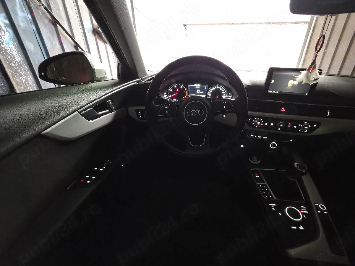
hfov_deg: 102.1
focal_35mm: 14
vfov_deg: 85.6
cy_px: 138
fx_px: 144
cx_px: 183
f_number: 1.9
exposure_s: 1/8.34
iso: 640
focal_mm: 2.2
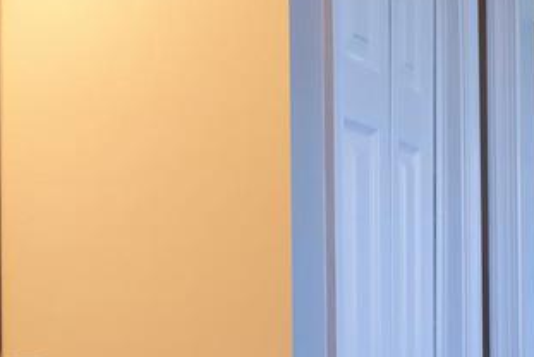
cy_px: 335
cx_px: 76
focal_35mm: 74
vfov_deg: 18.1
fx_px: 1099
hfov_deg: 26.6
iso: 100
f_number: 4.5
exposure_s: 1/80
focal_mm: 16
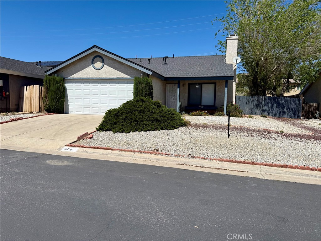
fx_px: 223
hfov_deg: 71.6
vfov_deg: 56.8
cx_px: 160
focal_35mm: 24
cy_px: 120
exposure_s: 1/8130
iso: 80
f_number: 1.78
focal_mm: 6.76
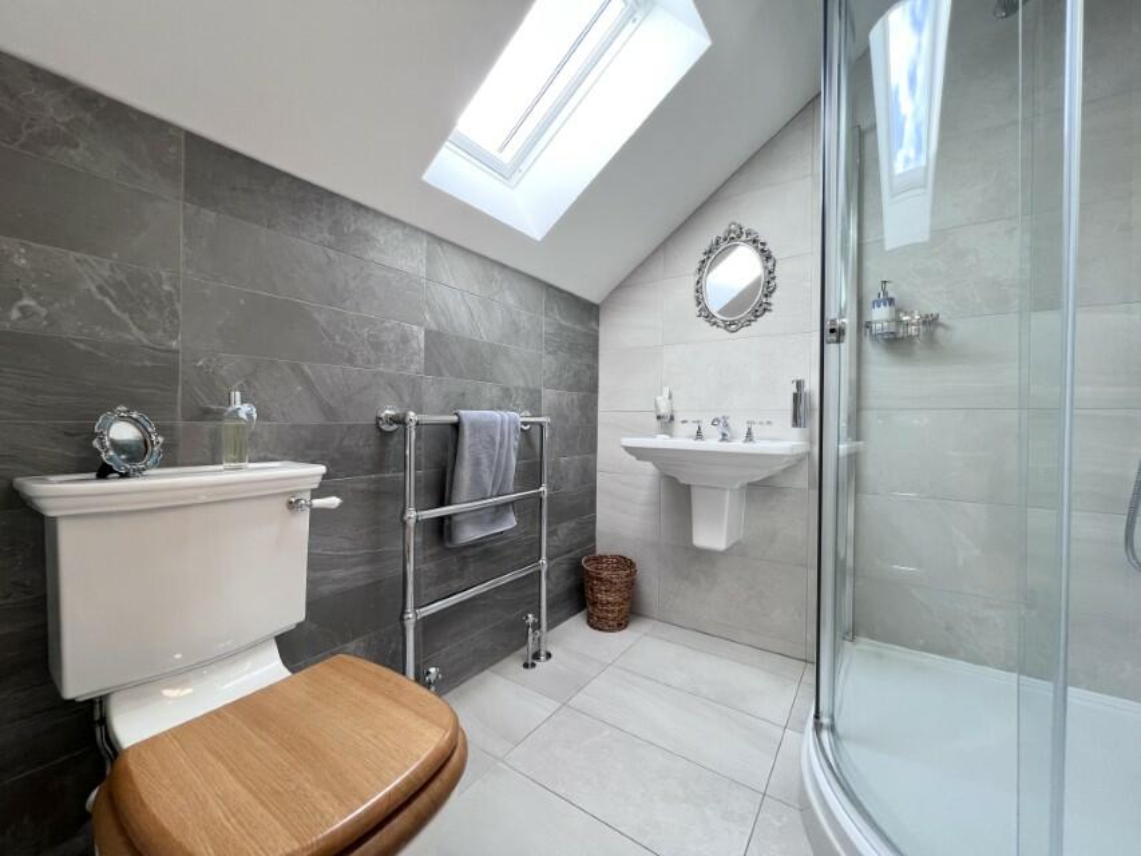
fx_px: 429
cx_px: 570
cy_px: 428
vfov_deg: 89.9
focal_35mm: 13
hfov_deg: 106.2
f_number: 1.8
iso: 64
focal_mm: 1.57
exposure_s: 1/100
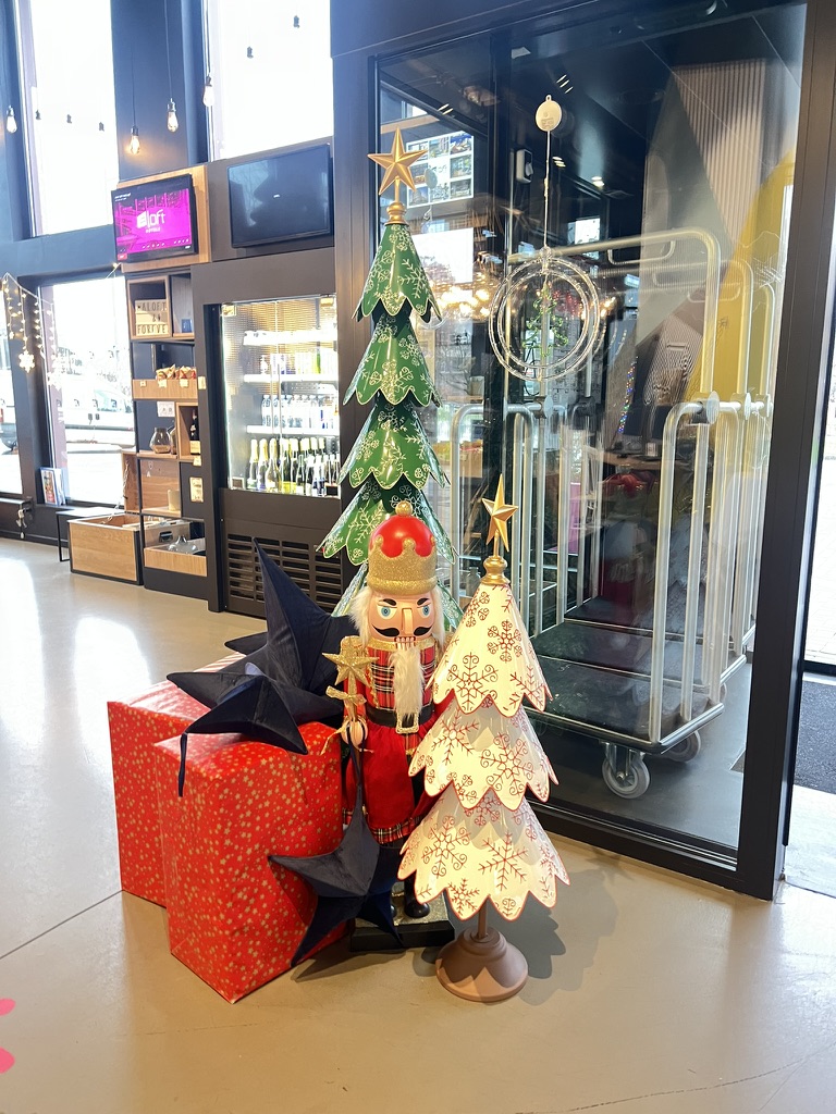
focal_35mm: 26
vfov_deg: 67.3
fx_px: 837
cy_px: 557
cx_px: 418
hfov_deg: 53.1
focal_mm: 5.7
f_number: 1.5
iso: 640
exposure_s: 1/25
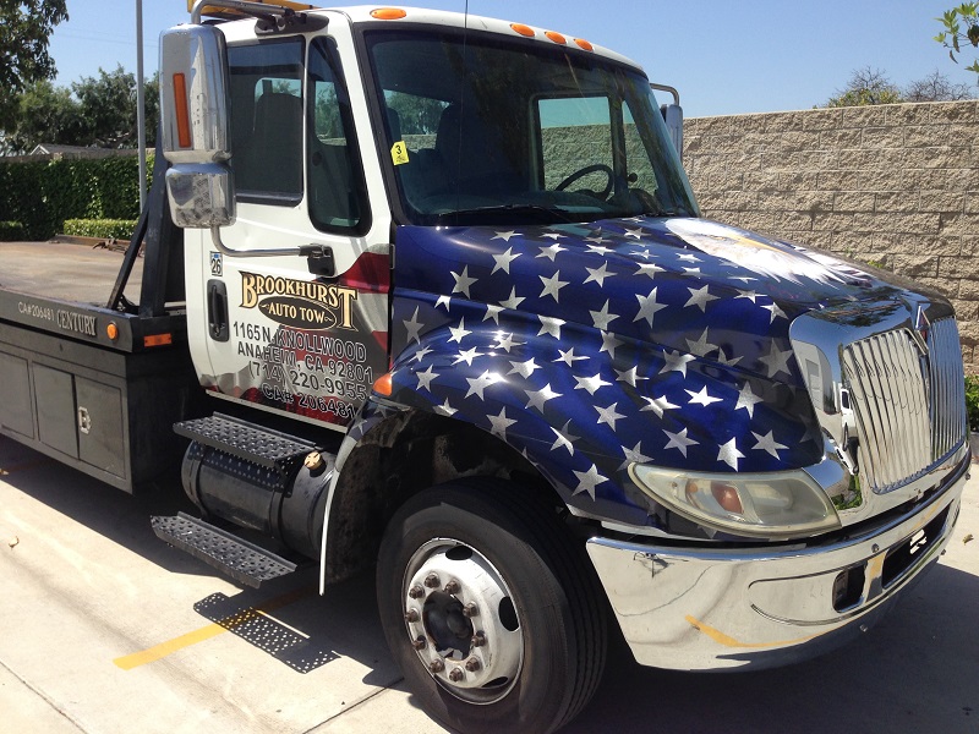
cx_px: 490
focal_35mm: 33
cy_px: 367
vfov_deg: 42.9
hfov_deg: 55.4
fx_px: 933
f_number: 2.4
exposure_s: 1/1323
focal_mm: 4.12
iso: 50
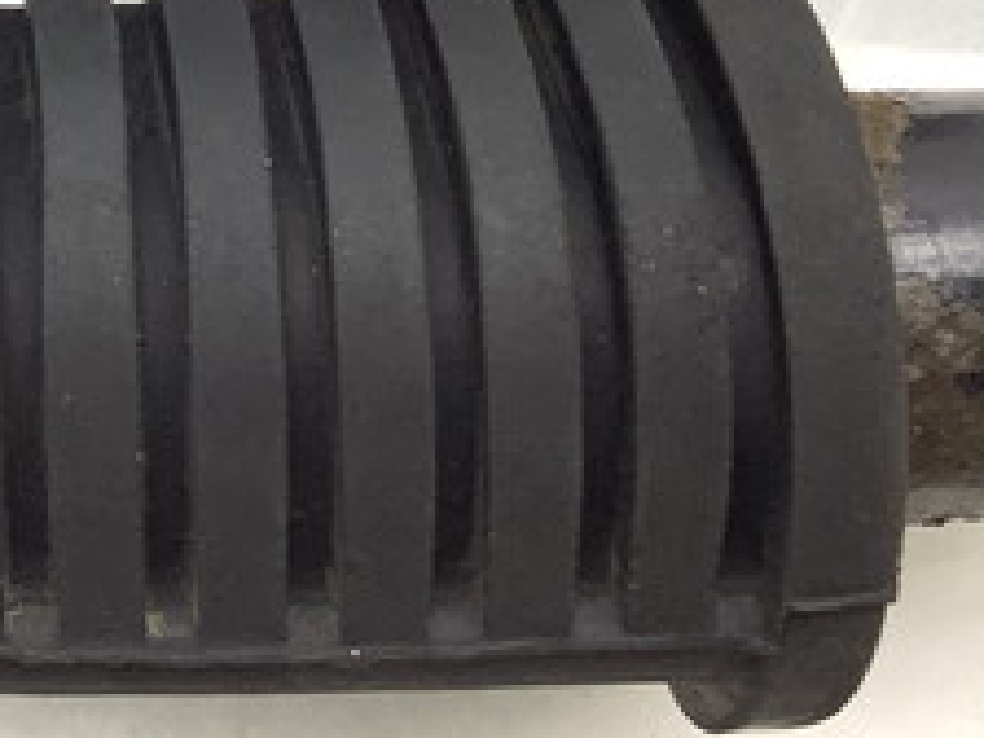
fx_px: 2359
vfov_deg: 16.9
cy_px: -167
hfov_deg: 22.8
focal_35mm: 83
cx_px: 48
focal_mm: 3.3
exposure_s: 1/120
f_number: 2.4
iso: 32
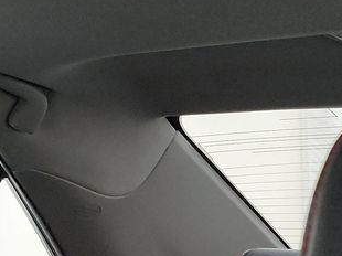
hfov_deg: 14.6
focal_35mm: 124
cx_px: -195
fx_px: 1224
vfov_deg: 11.4
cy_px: -128
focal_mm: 6.7
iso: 585
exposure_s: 1/59
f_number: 1.8
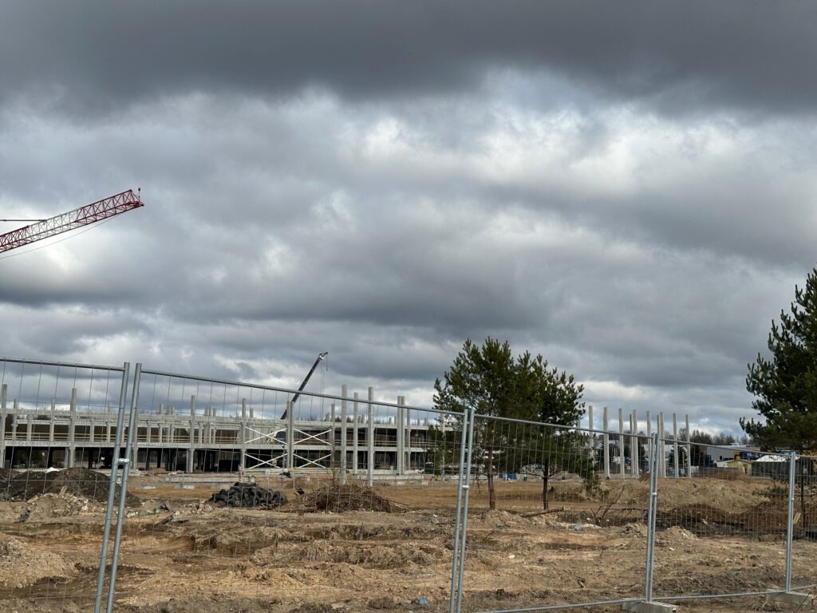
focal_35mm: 48
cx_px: 408
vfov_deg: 30.3
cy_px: 306
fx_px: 1133
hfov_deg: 39.7
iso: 64
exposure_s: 1/5556
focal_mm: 6.86
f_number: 1.78
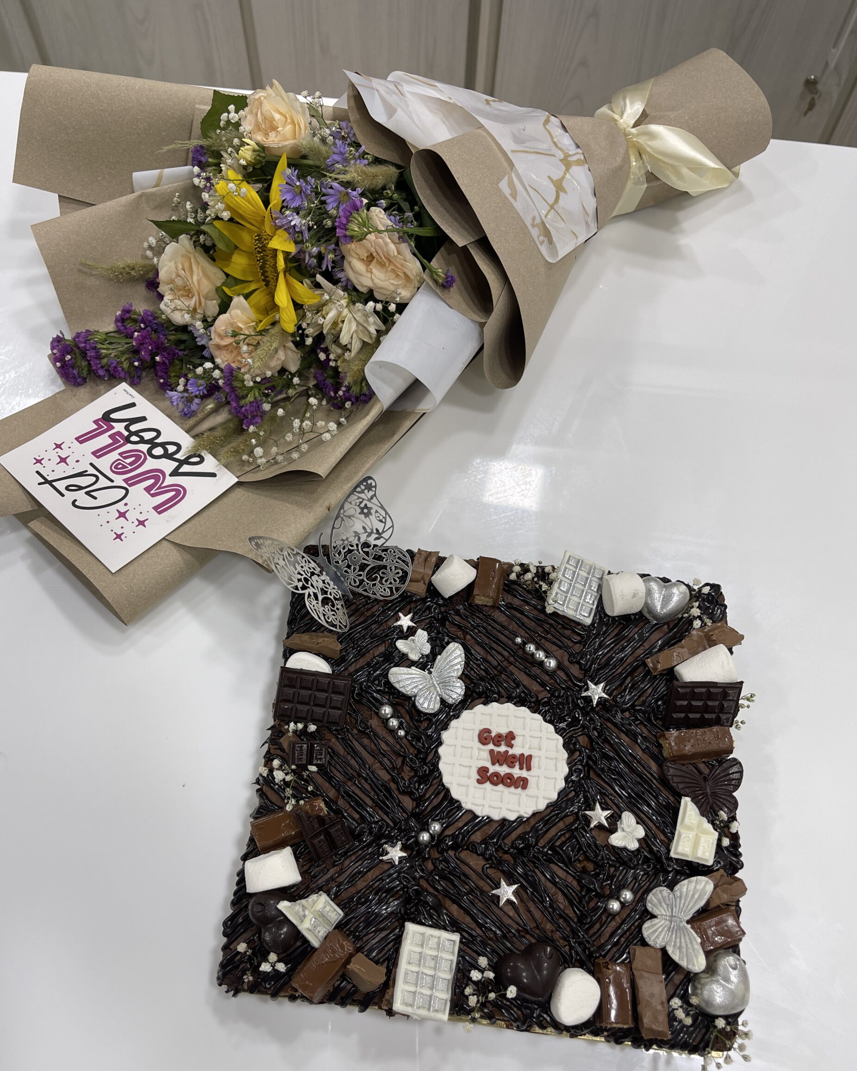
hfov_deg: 53.2
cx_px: 422
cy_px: 590
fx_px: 856
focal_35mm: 27
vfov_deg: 63.9
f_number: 1.6
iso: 64
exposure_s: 1/121
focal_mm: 5.1
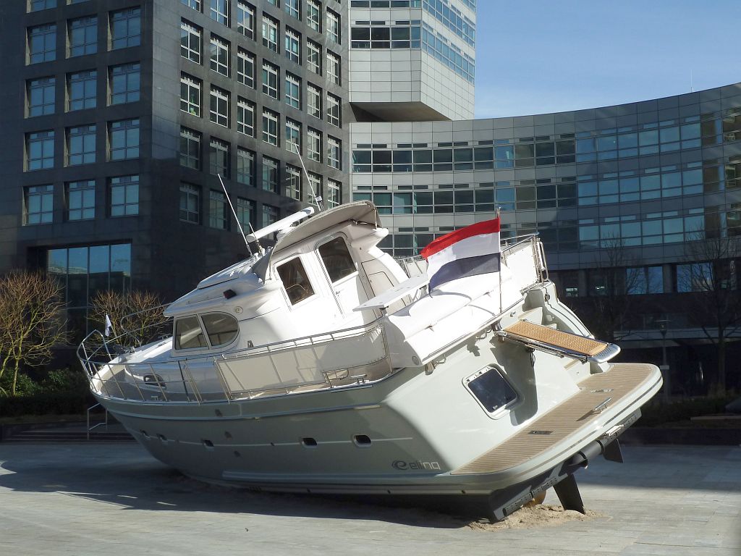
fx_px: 1028
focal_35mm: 48
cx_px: 370
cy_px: 278
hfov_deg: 39.7
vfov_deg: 30.3
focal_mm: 7.9
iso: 80
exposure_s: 1/400
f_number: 5
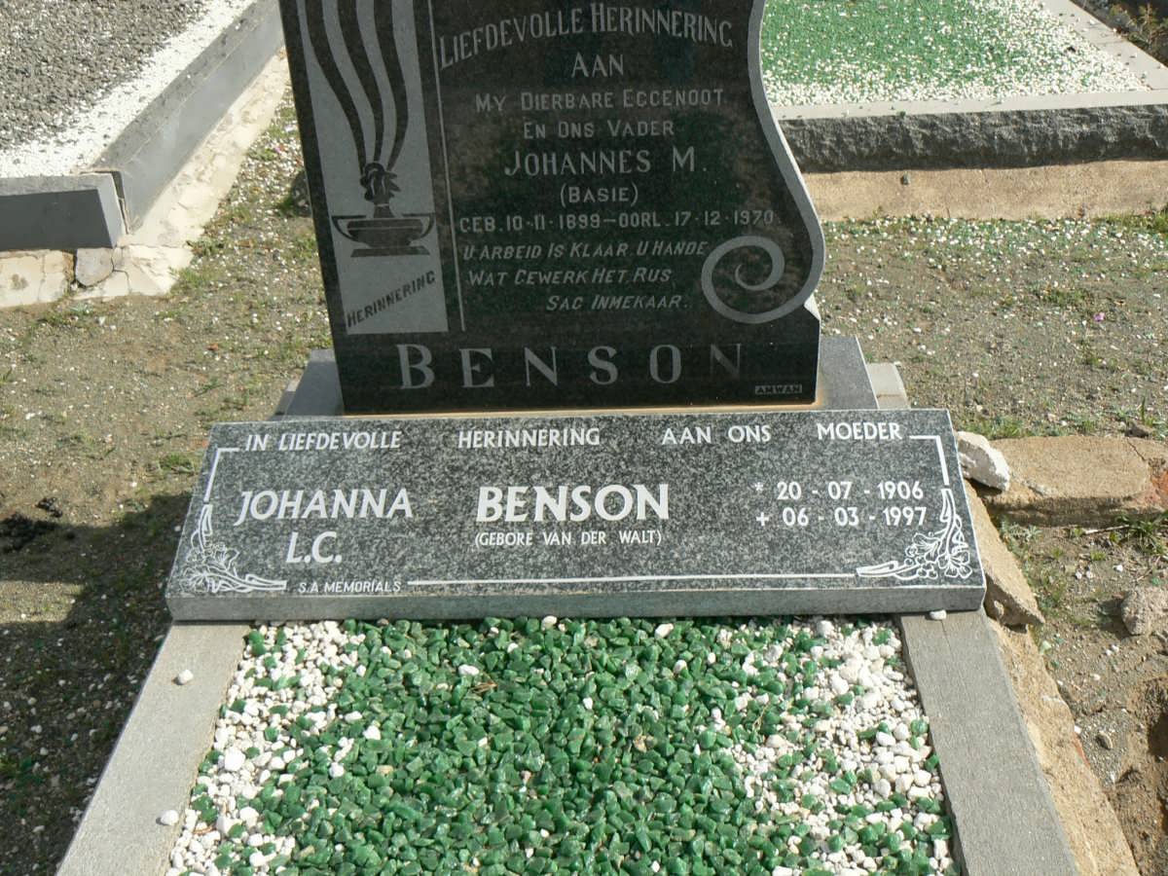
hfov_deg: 51.4
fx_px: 1215
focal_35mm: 36
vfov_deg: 39.7
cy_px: 438
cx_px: 584
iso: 80
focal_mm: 6
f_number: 5.6
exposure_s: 1/400
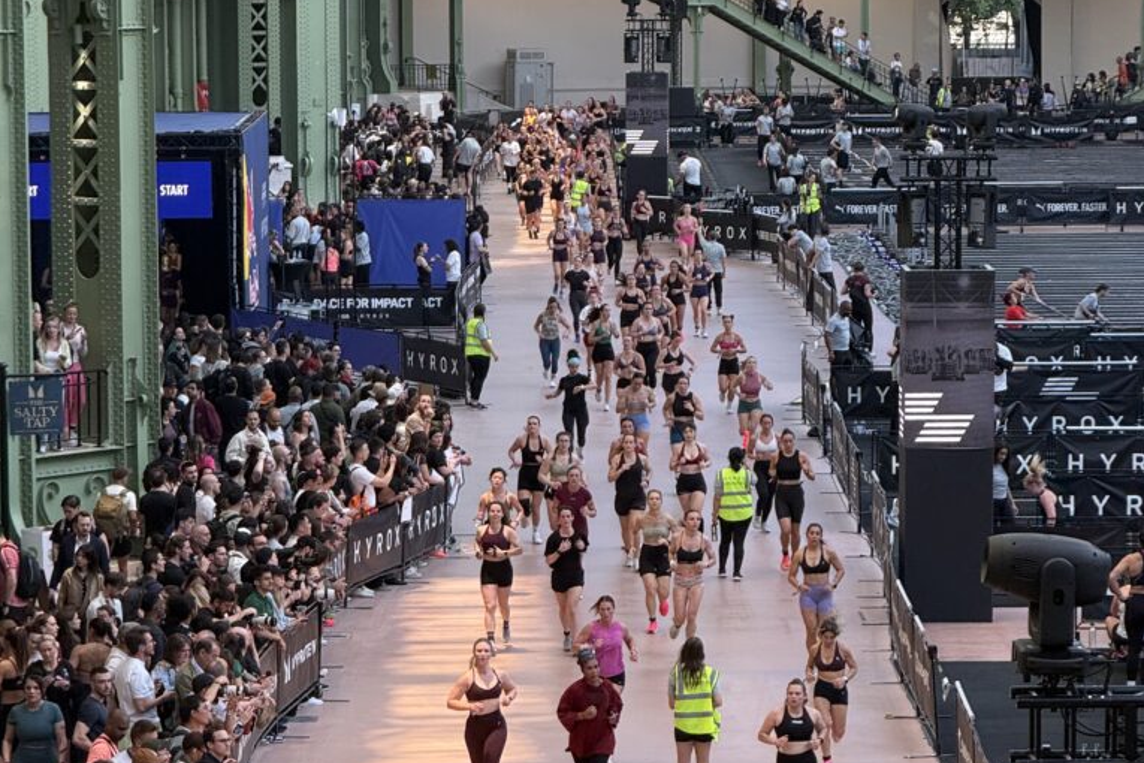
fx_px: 5306
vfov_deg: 8.2
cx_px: 573
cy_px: 567
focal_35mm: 167
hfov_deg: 12.3
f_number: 2.8
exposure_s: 1/100
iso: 100
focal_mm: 15.66
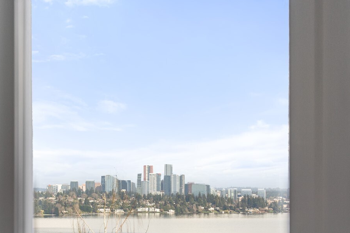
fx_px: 1283
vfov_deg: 10.3
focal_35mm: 132
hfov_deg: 15.5
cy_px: 209
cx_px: 160
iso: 100
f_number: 2.8
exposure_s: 1/640
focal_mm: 70
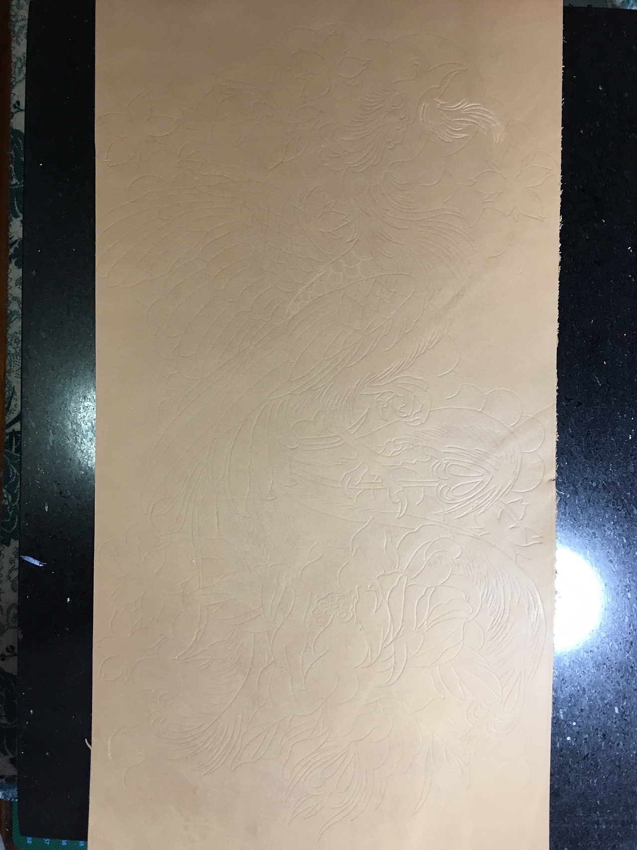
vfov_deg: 61.7
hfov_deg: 48.2
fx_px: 712
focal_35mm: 29
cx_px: 318
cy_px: 425
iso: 50
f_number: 2.2
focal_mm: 4.15
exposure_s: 1/17
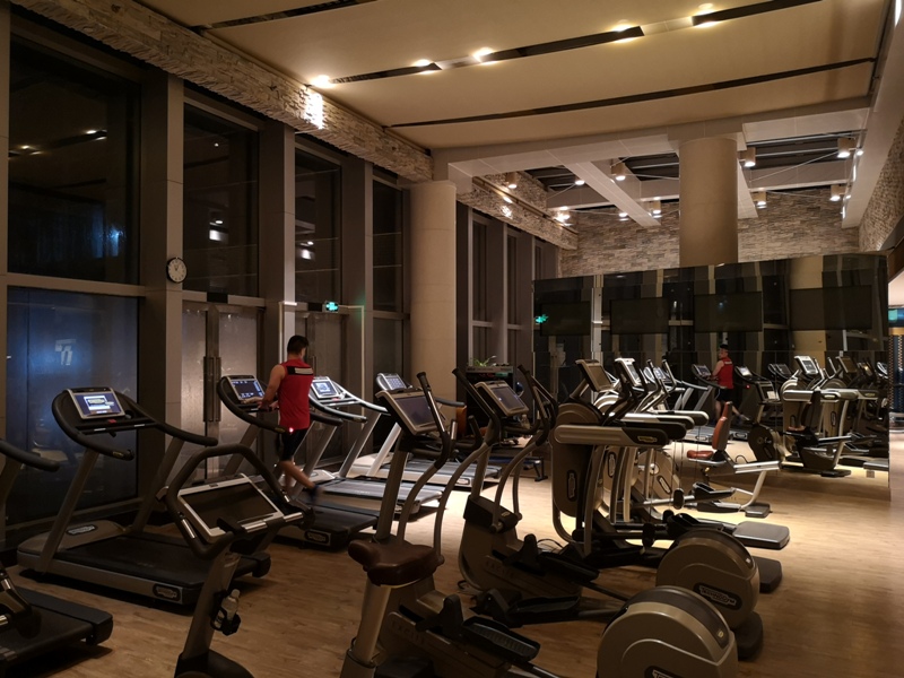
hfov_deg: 65.3
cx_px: 452
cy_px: 339
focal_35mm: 27
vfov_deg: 51.4
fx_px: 705
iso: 500
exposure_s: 1/25
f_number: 1.8
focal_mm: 3.95
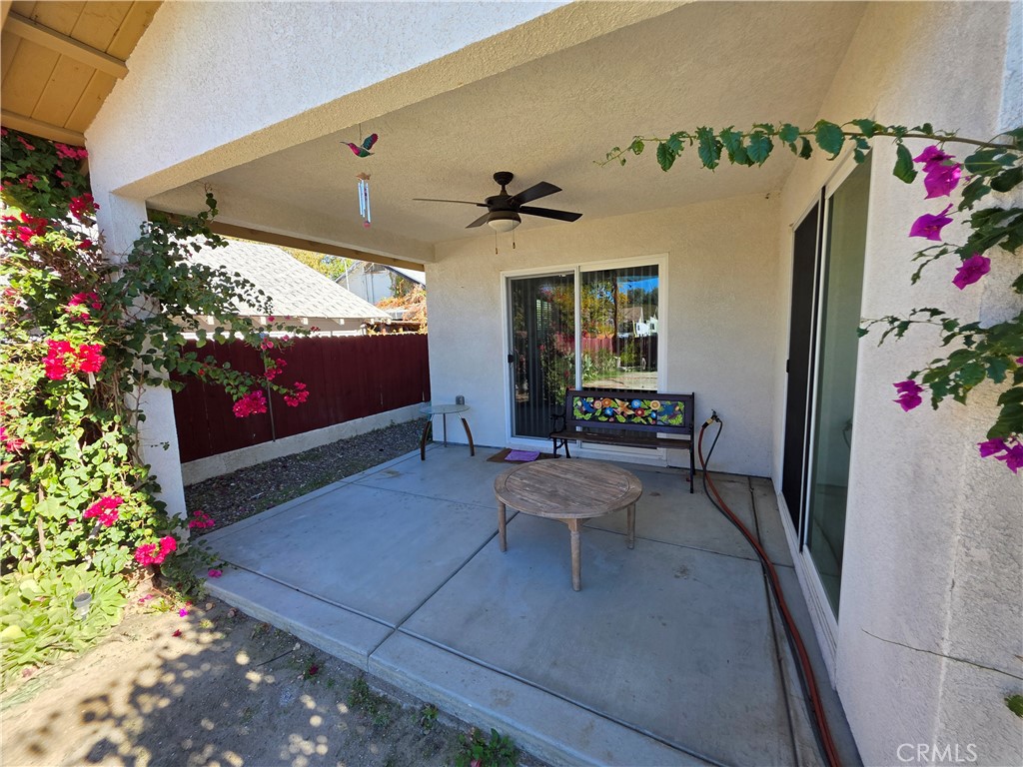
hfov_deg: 106.2
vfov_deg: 89.9
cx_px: 512
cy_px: 384
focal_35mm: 13
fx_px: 384
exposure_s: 1/456
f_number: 1.9
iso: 40
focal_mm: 2.2
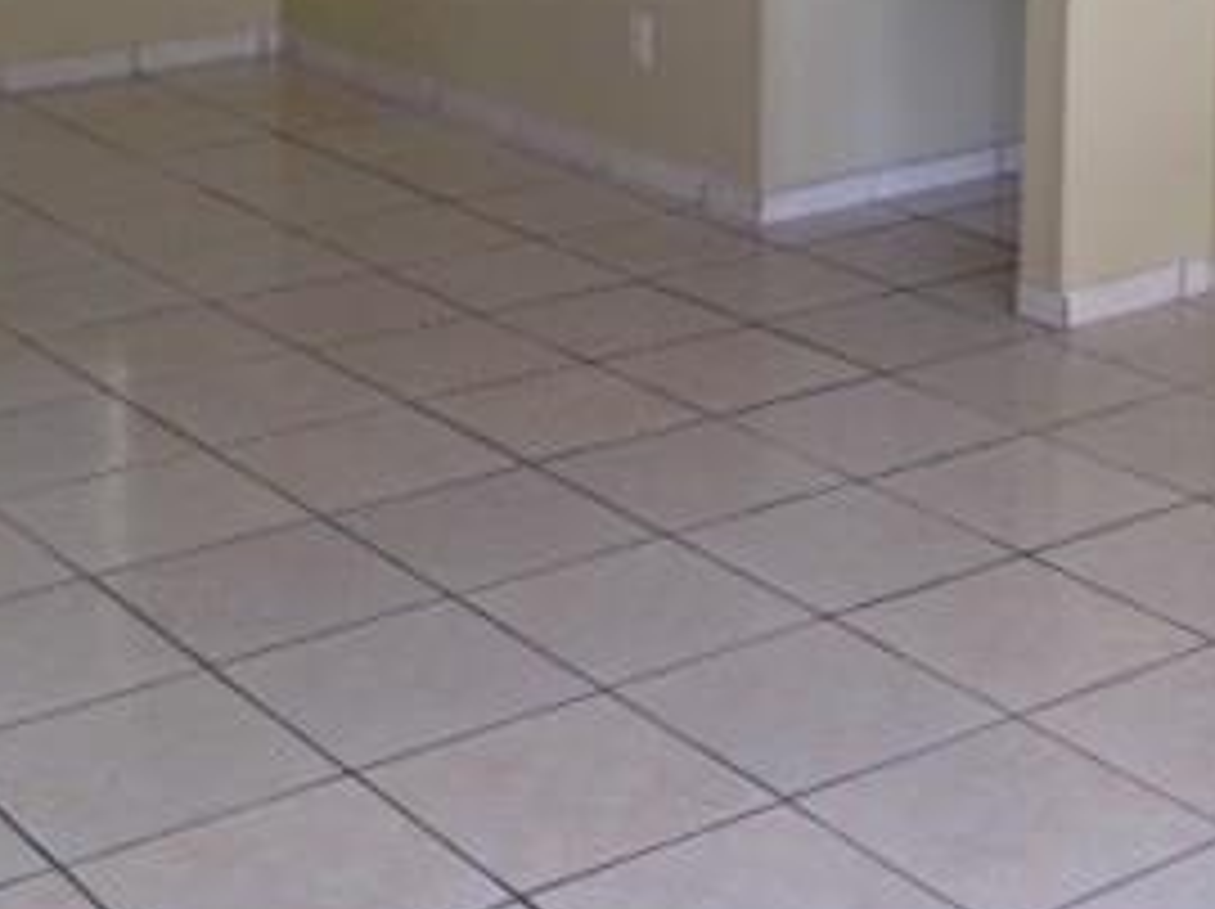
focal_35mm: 83
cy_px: -104
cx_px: 738
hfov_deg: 23.5
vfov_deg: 17.1
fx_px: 2911
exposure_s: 1/30
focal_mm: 4.28
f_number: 2.4
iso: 50
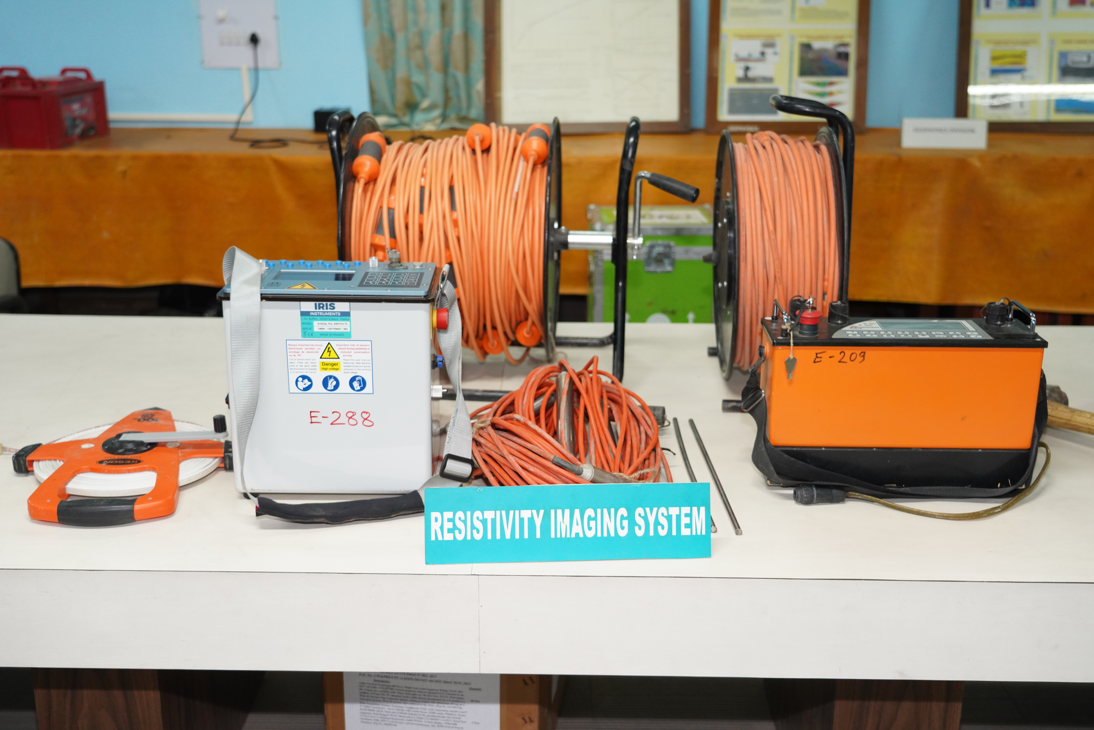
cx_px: 547
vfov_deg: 35.9
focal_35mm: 37
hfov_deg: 51.9
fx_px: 1124
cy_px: 365
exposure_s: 1/100
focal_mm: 37
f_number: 4
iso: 1600
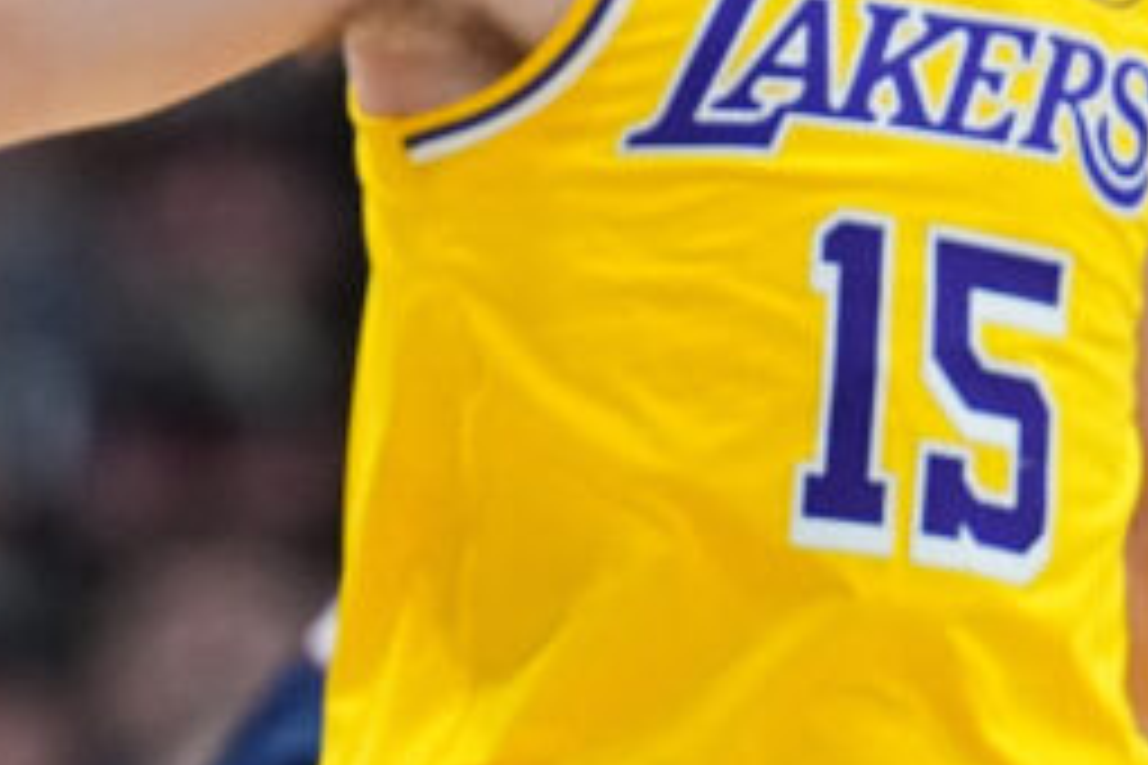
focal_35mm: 1886
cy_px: -436
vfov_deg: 0.7
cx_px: -639
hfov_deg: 1.1
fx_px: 60138
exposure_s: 1/2000
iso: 5000
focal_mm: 400
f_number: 3.2
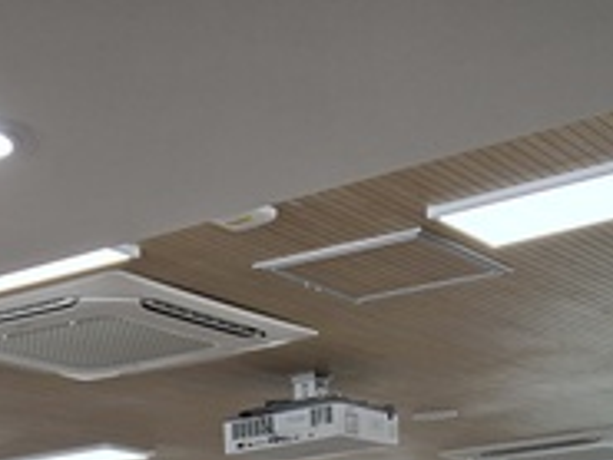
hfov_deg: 22.5
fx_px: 1542
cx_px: 245
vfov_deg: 14.7
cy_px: 846
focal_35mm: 87
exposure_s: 1/120
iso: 40
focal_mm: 5.4
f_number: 1.8
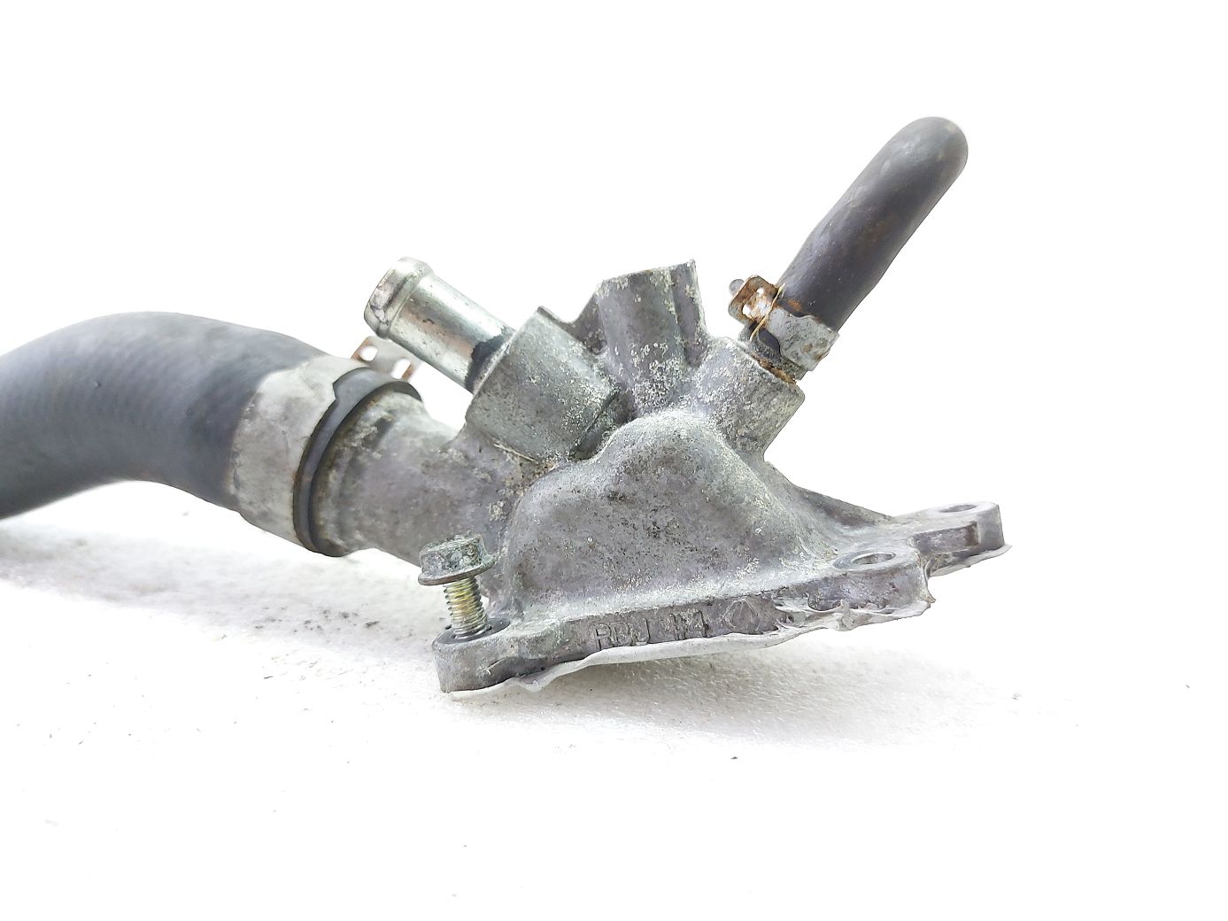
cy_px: 460
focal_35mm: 24
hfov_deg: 71.6
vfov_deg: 56.8
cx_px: 614
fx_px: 851
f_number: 1.8
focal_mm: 5.23
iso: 200
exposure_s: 1/50
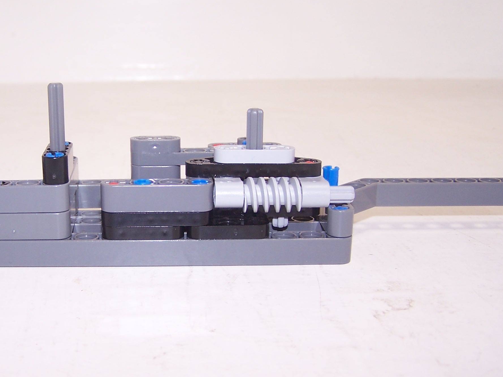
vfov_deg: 26.6
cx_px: 161
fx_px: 799
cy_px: 190
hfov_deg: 34.6
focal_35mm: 55
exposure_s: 1/60
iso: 80
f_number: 2.8
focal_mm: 6.3
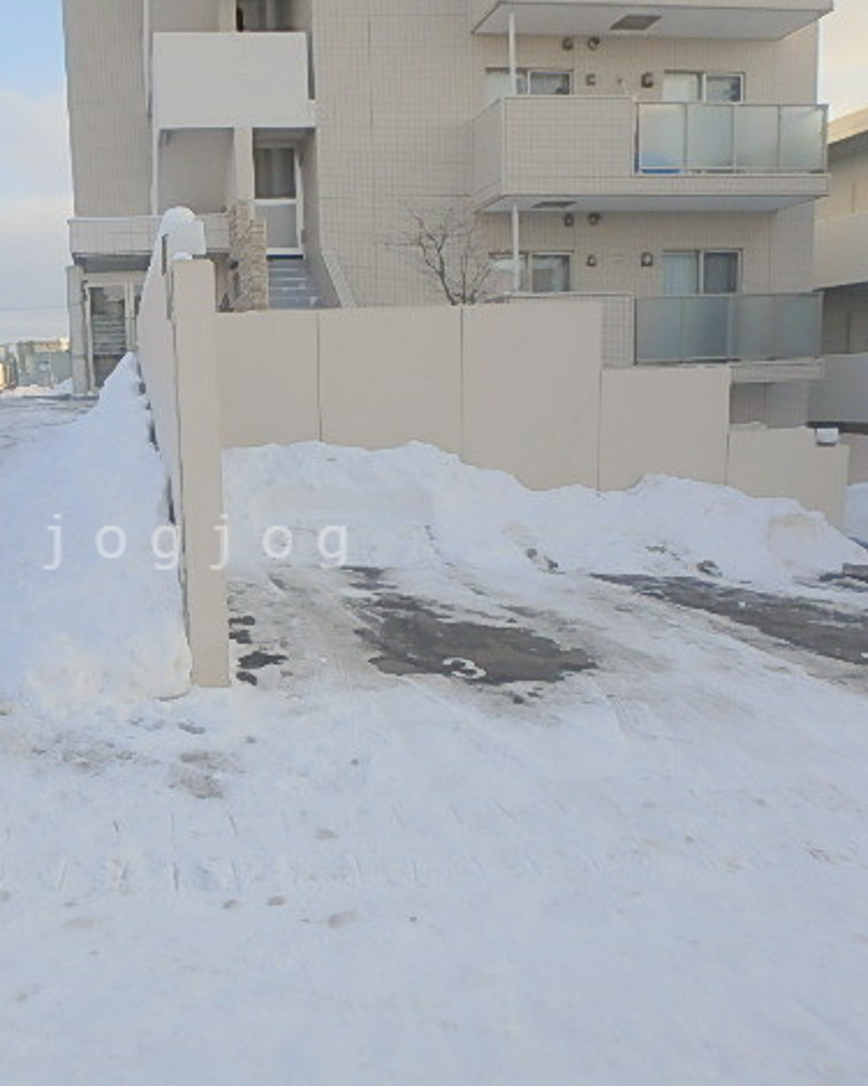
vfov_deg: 62.2
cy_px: 542
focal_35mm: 28
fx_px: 899
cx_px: 201
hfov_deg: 49.2
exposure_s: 1/400
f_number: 3.5
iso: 125
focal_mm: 3.7
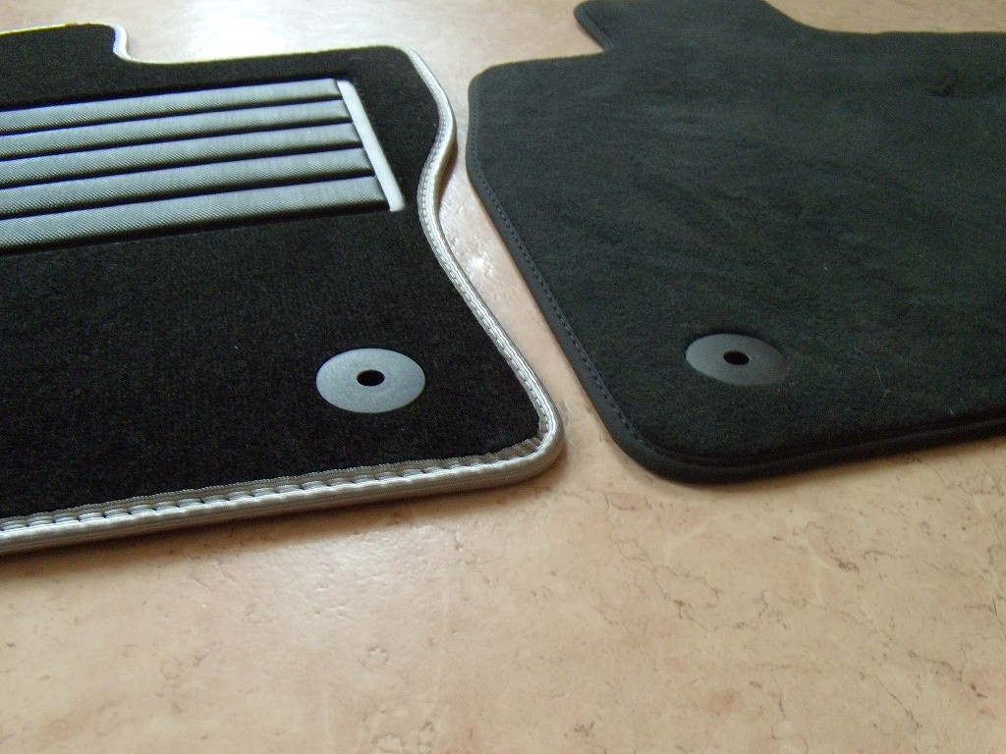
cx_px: 503
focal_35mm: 36
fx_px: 1046
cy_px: 377
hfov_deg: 51.4
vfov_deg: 39.7
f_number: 3.6
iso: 400
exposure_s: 1/15
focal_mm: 6.4
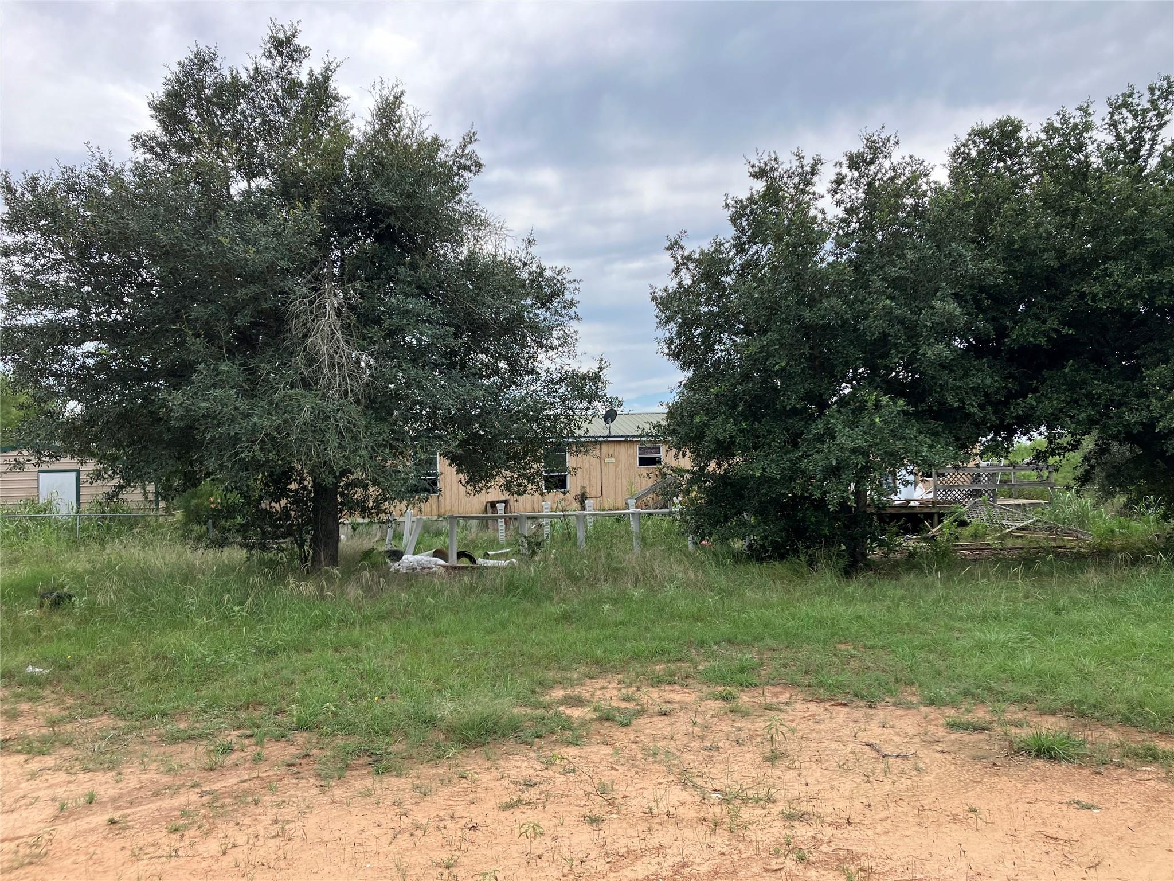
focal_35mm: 28
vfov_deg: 49.7
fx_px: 950
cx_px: 587
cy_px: 440
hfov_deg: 63.4
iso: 32
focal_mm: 3.99
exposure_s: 1/852
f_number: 1.8
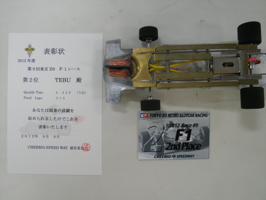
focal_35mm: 28
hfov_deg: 63.4
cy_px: 100
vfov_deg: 49.7
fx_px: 215
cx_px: 133
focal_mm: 5
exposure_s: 1/30
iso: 160
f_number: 3.2
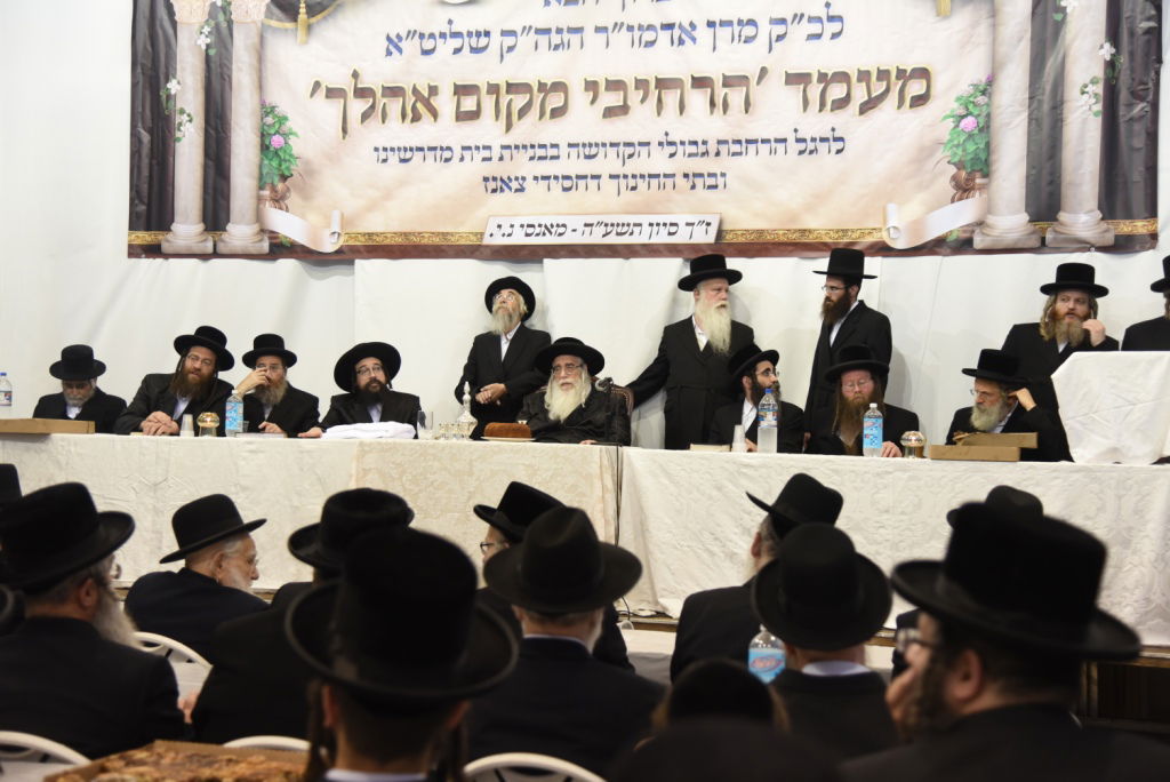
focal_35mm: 52
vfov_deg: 26.0
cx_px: 585
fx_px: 1691
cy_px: 391
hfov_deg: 38.2
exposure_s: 1/100
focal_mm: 52
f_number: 4
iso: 1600
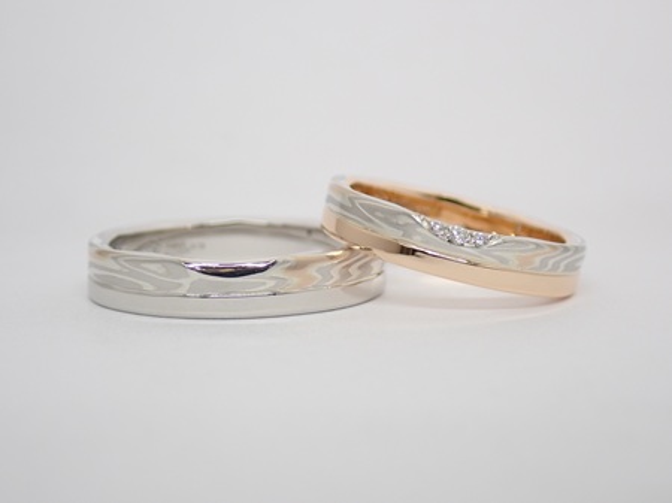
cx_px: 336
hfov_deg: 25.3
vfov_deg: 19.1
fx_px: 1494
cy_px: 252
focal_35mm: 77
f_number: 4.1
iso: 200
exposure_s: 1/160
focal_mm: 13.65
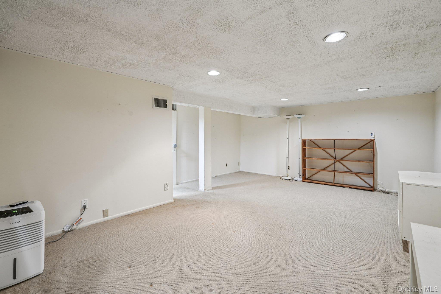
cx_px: 220
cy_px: 147
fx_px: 196
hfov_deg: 96.7
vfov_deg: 73.7
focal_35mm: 16
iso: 400
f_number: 8
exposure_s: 1/3.33
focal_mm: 16
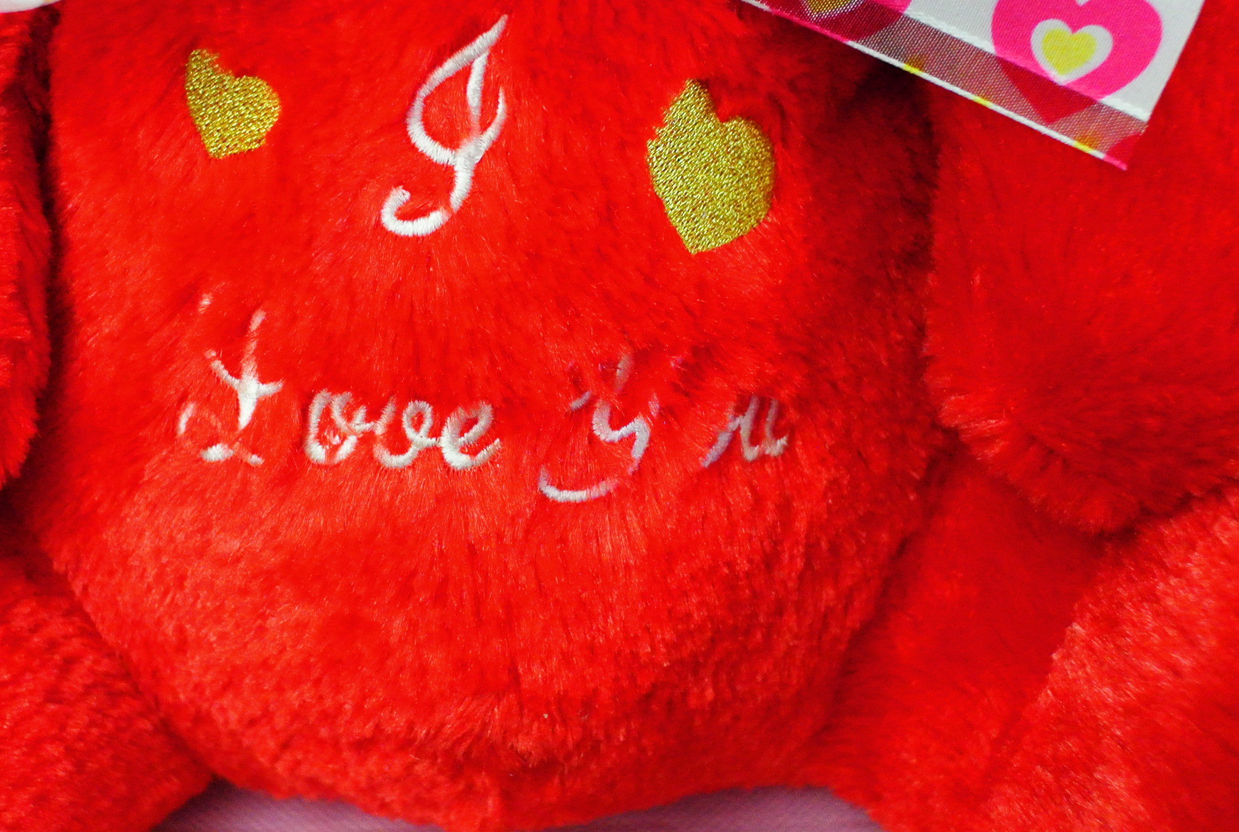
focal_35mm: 39
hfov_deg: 49.2
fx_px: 1345
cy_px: 327
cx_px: 511
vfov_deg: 34.2
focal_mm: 10
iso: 1250
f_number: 2.8
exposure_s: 1/60
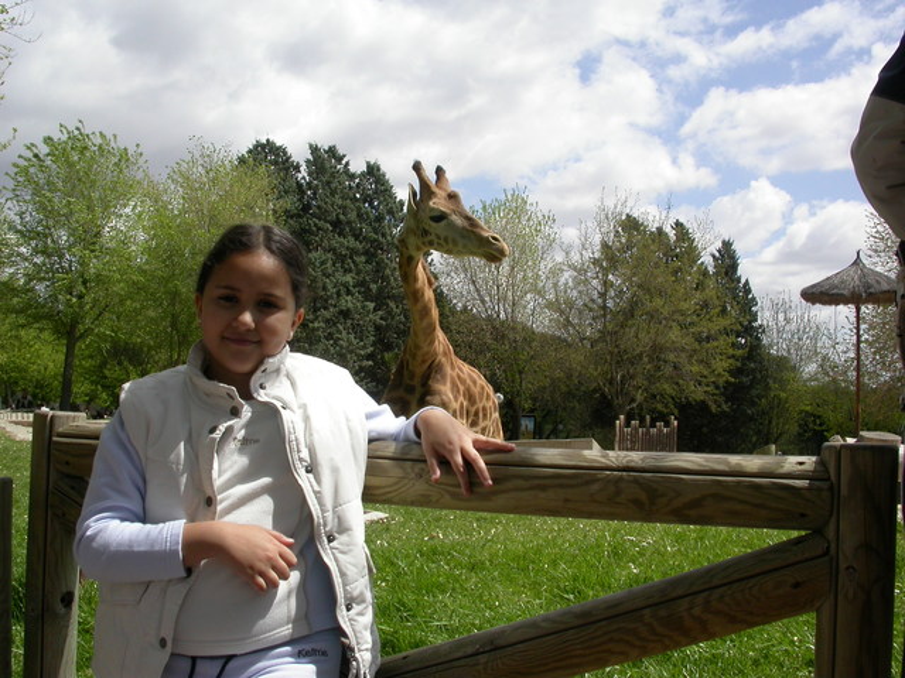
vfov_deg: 37.7
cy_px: 339
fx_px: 993
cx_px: 452
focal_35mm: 38
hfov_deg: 49.0
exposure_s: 1/500
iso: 100
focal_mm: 7.85
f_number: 7.5
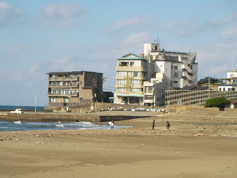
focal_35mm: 111
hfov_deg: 17.7
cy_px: 89
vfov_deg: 13.3
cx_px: 118
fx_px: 760
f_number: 5.1
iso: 50
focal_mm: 18.4
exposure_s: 1/455
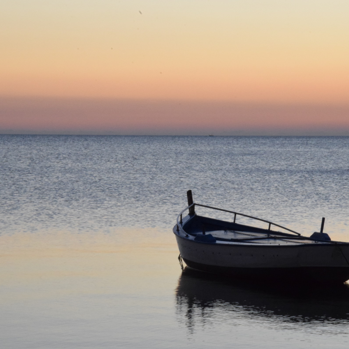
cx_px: 168
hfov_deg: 11.3
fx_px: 1757
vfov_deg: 11.3
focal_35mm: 154
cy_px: 174
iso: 3200
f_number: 36
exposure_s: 1/20
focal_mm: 80
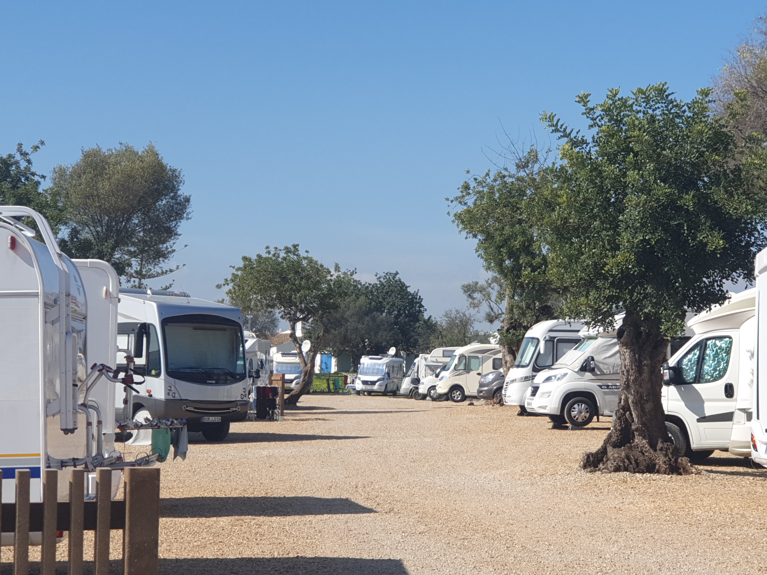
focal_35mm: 52
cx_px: 384
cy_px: 288
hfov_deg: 36.8
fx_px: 1152
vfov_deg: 28.0
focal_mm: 6
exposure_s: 1/992
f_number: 2.4
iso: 40
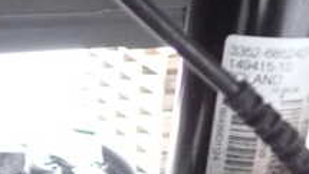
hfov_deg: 22.6
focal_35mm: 91
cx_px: 4
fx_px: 746
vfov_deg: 12.8
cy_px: 237
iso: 1600
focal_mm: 5.4
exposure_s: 1/125
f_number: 2.3
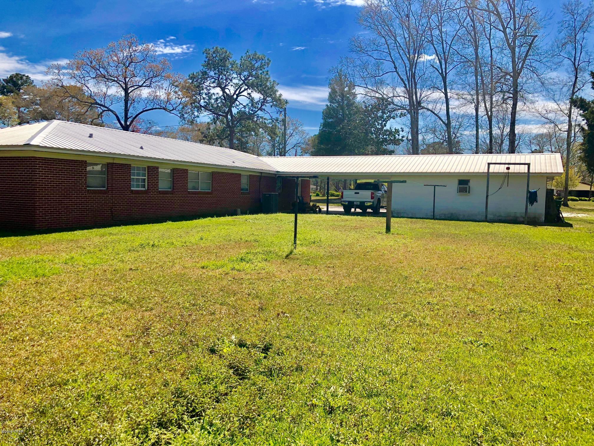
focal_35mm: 28
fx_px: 480
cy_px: 223
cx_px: 297
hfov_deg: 63.4
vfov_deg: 49.7
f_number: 1.8
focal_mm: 3.99
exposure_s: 1/2825
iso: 25
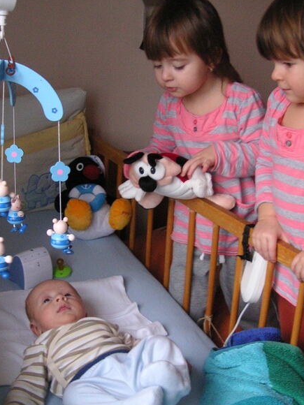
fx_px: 597
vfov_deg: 37.5
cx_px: 141
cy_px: 205
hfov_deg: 28.6
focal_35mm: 51
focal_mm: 6.1
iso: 125
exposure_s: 1/45
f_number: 2.8
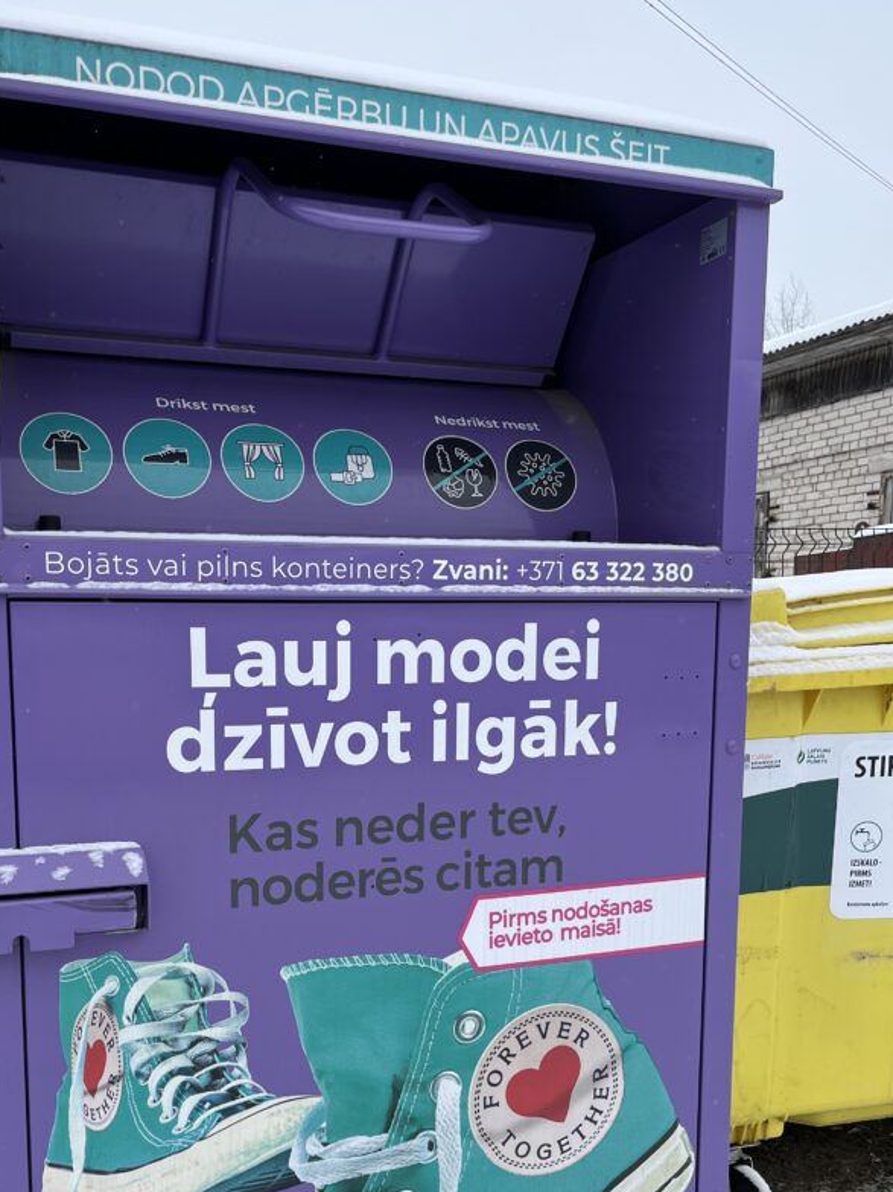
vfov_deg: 53.2
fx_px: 1170
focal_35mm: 34
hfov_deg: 41.3
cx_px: 310
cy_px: 766
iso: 50
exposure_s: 1/1294
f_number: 1.6
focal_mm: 5.1
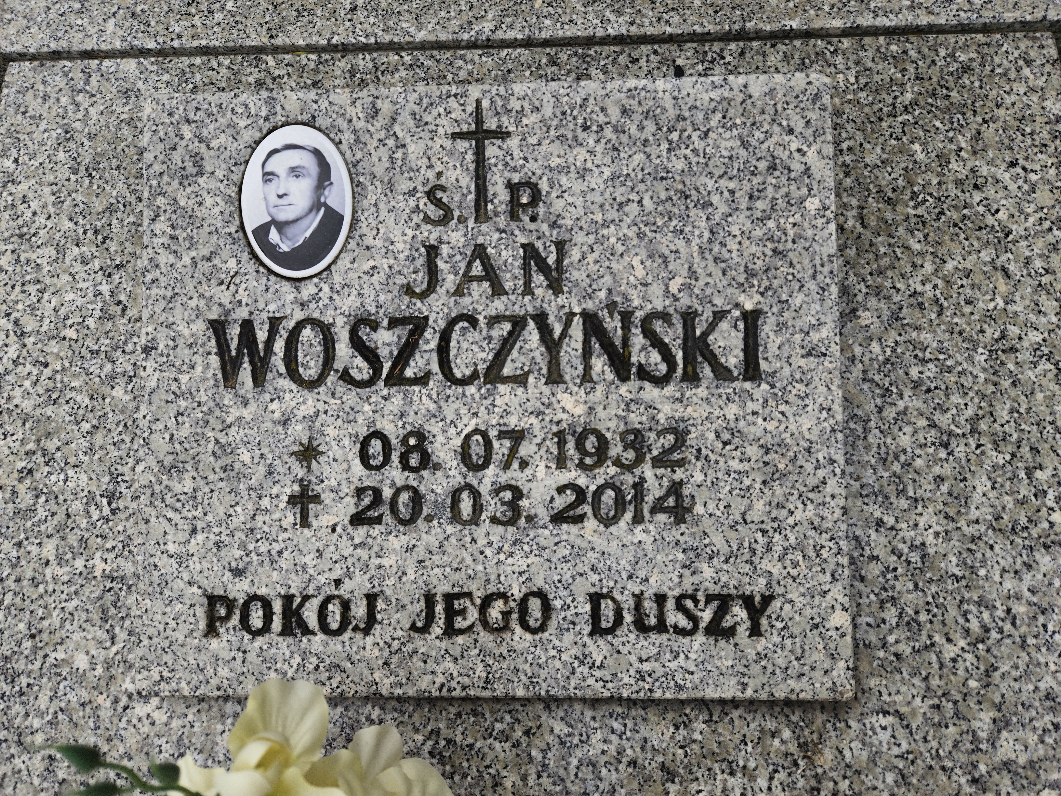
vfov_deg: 58.9
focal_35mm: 23
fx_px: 705
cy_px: 398
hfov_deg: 73.9
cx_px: 530
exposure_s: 1/453
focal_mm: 5.4
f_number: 1.8
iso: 25
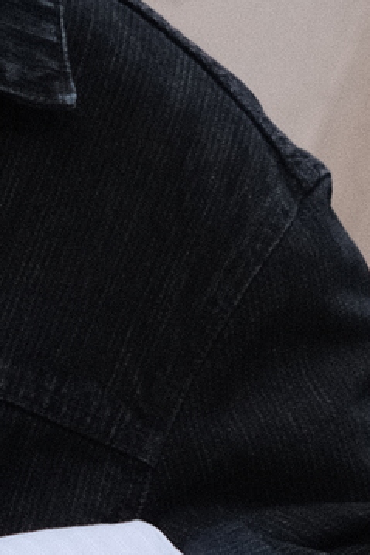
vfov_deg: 5.2
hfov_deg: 3.4
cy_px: 1274
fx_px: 5987
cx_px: -855
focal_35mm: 388
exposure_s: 1/180
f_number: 2.8
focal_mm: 38.6
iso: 1600
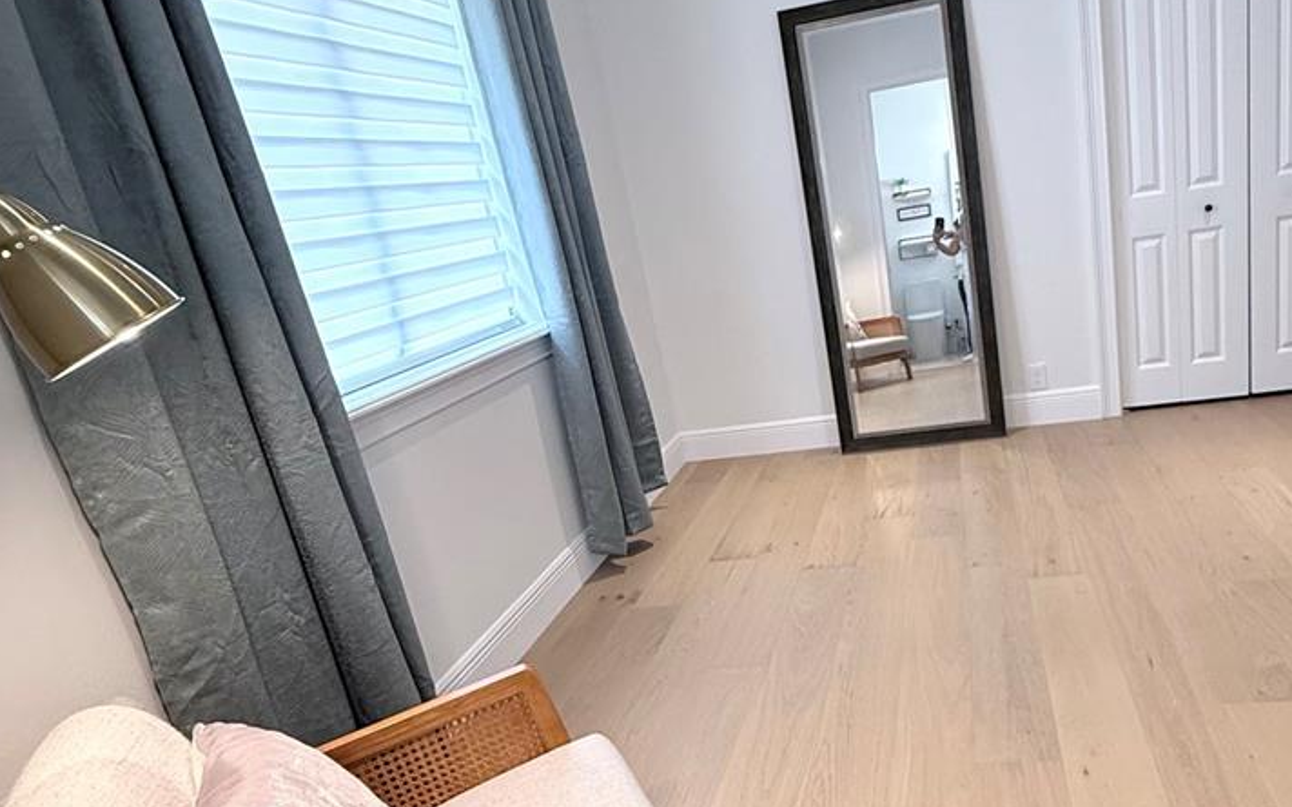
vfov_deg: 49.2
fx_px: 880
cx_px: 802
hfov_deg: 71.4
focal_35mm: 25
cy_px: 453
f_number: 2.2
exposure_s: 1/120
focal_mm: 2.22
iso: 250
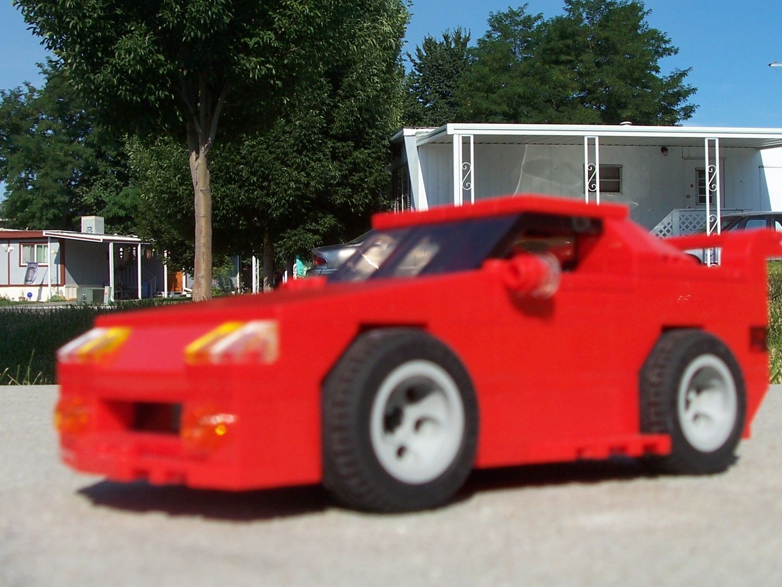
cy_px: 291
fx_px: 1220
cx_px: 426
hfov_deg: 35.5
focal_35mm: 54
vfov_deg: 27.0
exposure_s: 1/1000
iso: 80
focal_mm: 7.2
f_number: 4
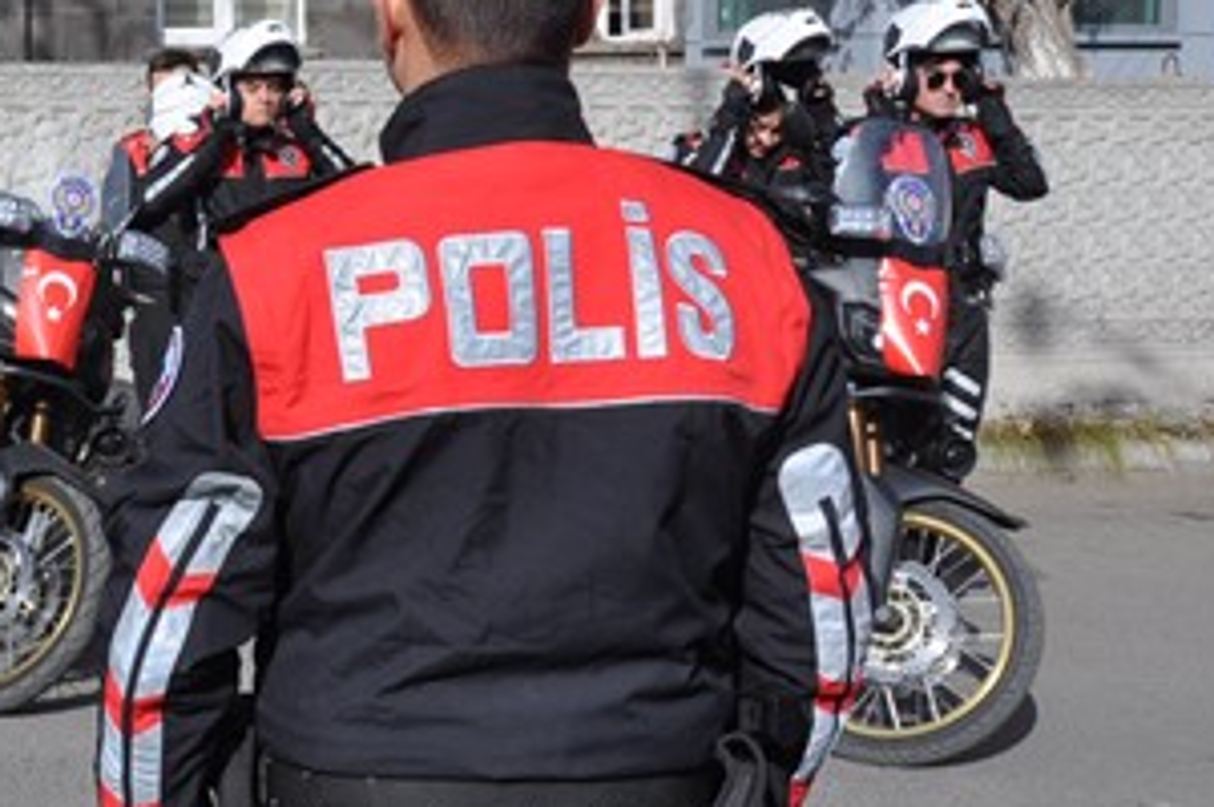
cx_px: 28
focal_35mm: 68
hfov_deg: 28.0
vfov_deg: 19.9
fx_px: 2293
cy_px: 311
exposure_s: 1/500
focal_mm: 21
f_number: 11
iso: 500
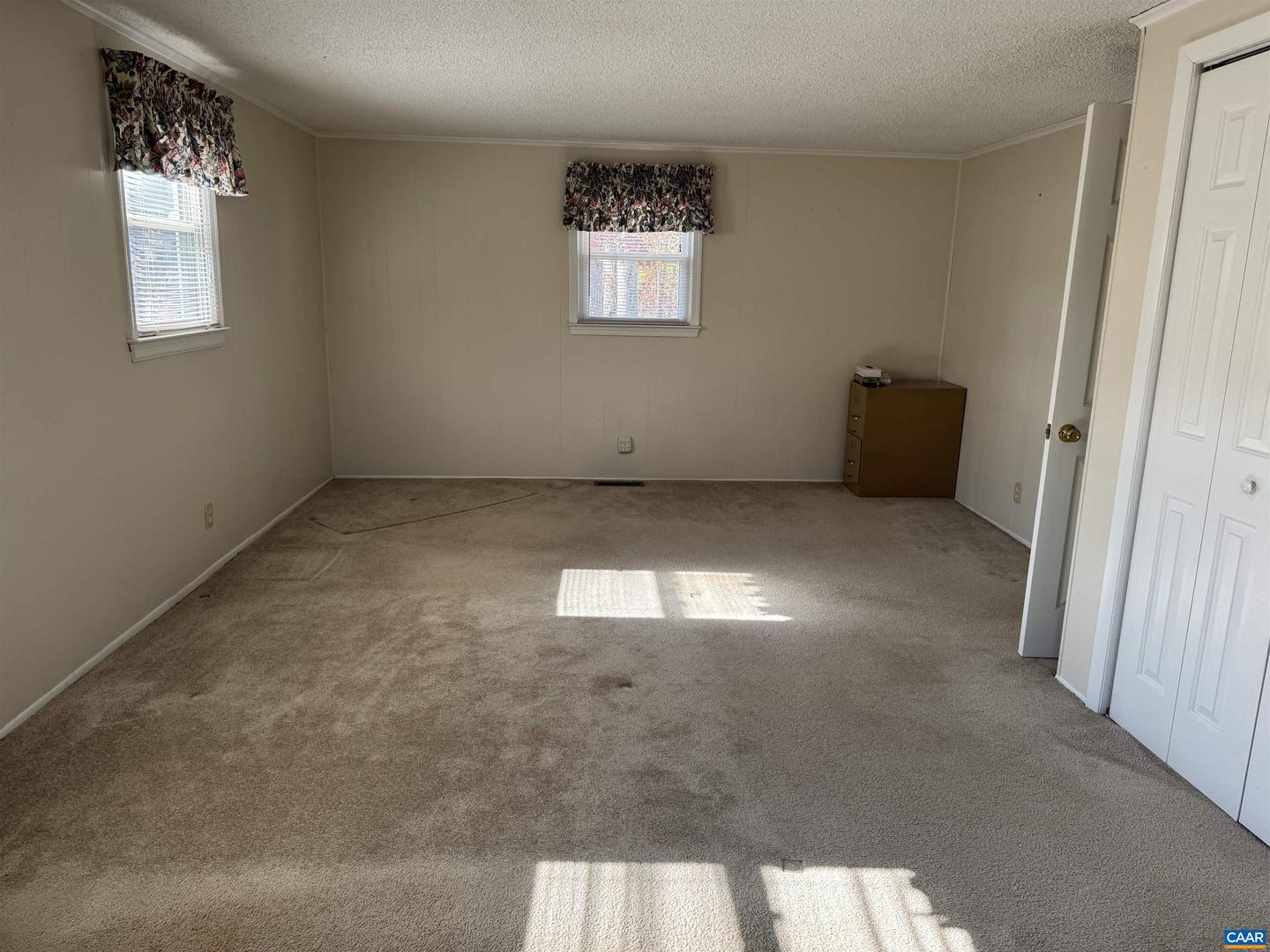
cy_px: 476
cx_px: 635
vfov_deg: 56.8
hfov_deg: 71.6
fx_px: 881
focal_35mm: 24
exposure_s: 1/172
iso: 80
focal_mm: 6.76
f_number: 1.78
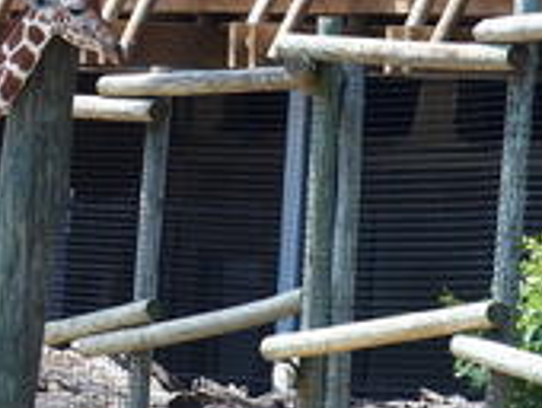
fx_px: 9141
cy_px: 73
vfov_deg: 2.6
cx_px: -105
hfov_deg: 3.4
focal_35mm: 583
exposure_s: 1/500
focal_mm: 46.7
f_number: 3.2
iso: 100
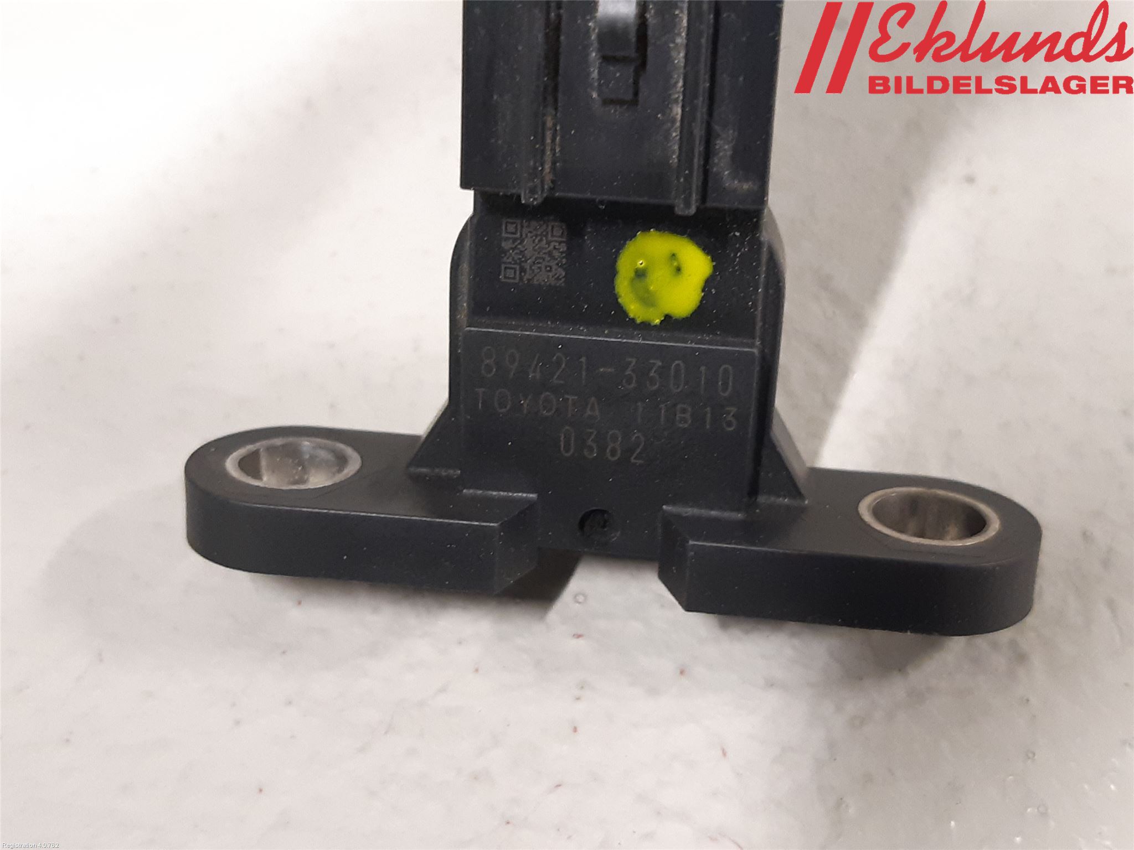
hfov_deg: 67.3
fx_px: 852
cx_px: 567
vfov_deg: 53.1
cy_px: 425
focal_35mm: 26
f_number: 1.7
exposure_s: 1/25
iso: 250
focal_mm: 3.93
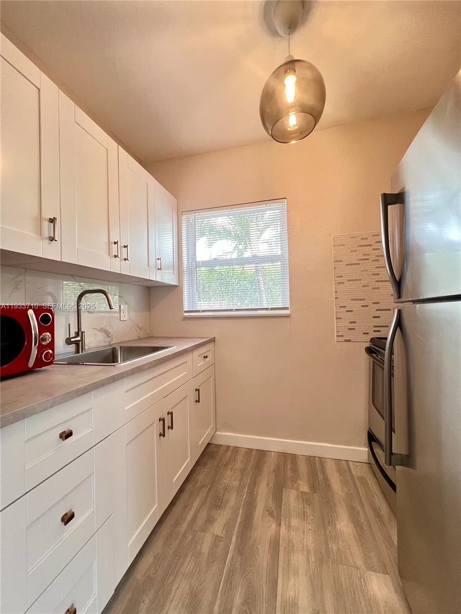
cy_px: 307
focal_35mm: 13
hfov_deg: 89.9
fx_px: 231
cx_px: 230
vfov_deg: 106.2
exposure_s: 1/60
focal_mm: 1.57
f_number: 1.8
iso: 320
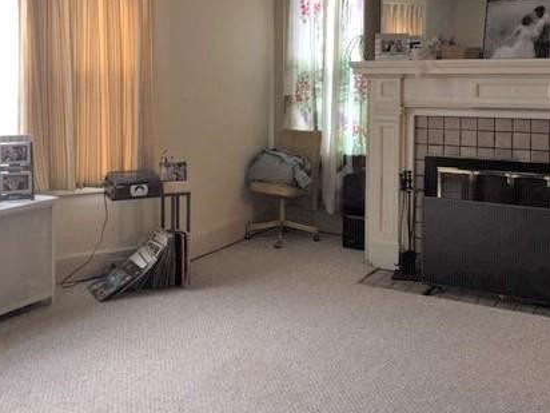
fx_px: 715
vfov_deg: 31.8
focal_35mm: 45
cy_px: 124
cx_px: 244
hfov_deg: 42.0
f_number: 2.2
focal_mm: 4.15
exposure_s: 1/15
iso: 40
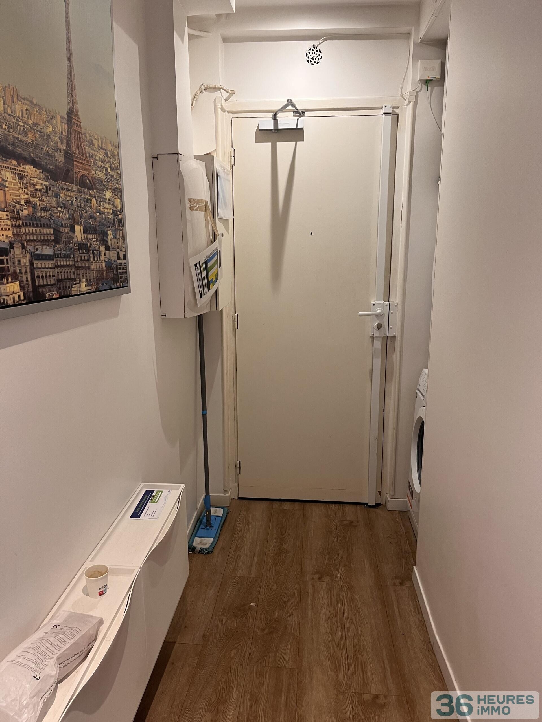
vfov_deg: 67.3
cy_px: 361
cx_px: 271
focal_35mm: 26
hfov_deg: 53.1
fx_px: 543
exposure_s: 1/50
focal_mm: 5.1
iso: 80
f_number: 1.6
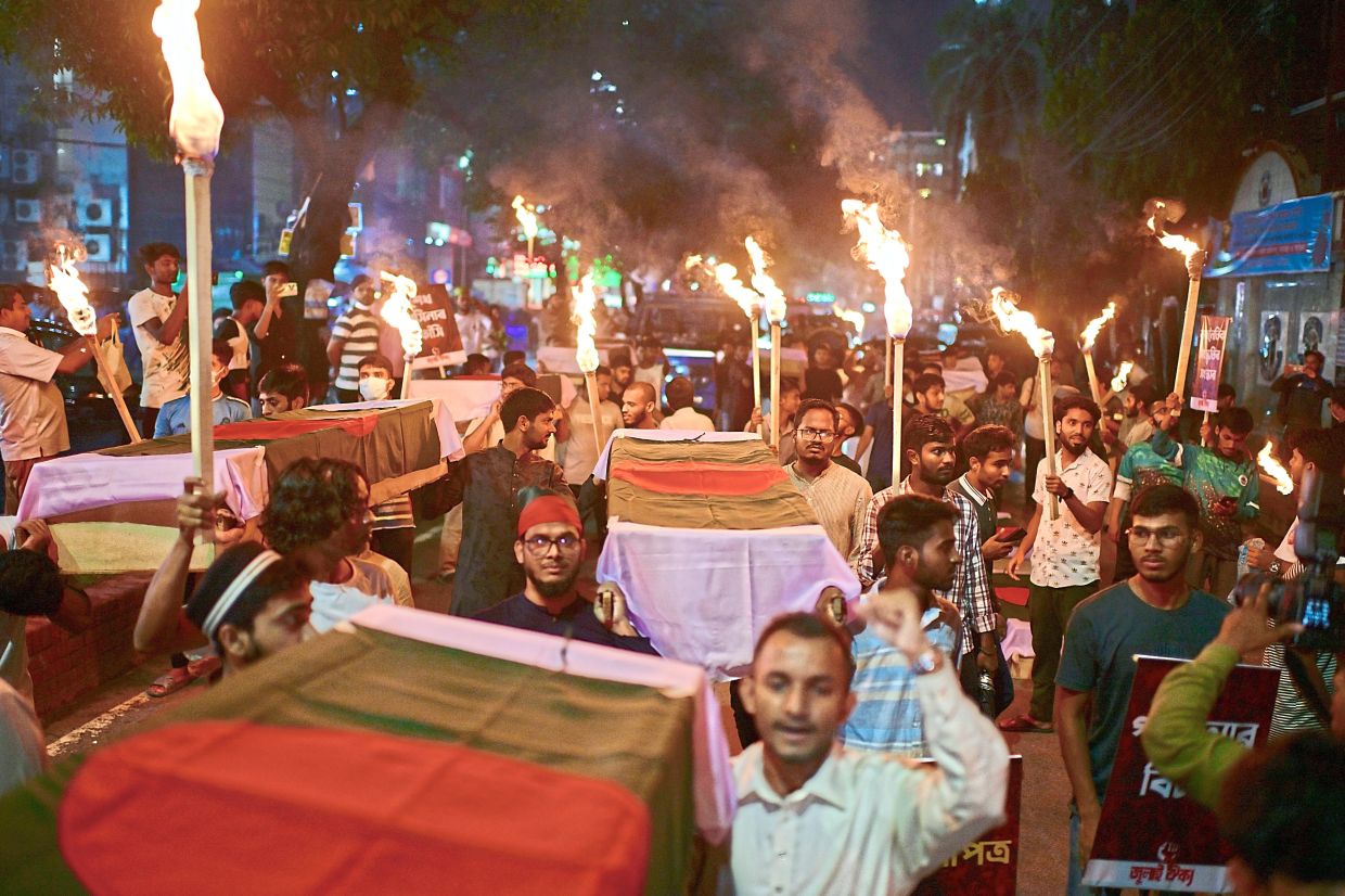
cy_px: 448
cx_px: 672
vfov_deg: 37.8
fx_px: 1307
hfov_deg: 54.4
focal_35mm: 35
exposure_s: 1/250
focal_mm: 35
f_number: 1.4
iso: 1250
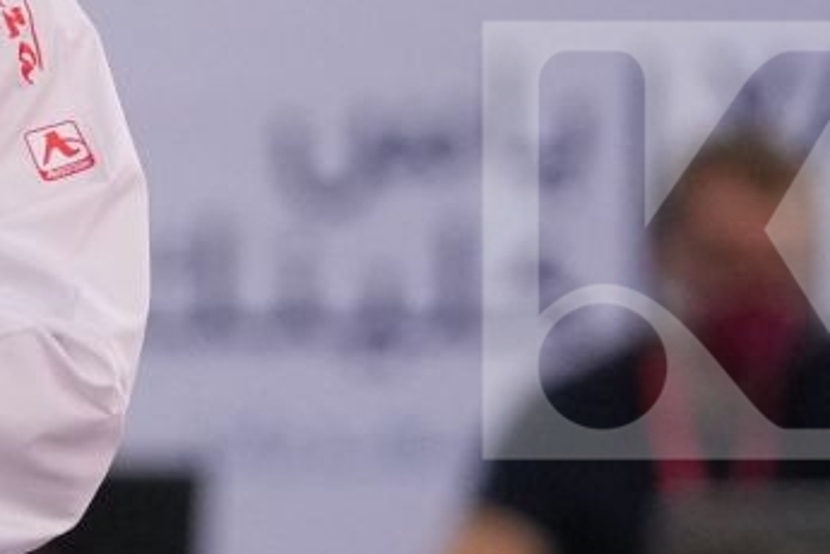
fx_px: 36056
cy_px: 241
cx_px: -108
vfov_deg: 0.9
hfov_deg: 1.3
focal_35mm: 1564
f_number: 2.8
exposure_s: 1/1000
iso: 2000
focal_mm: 200
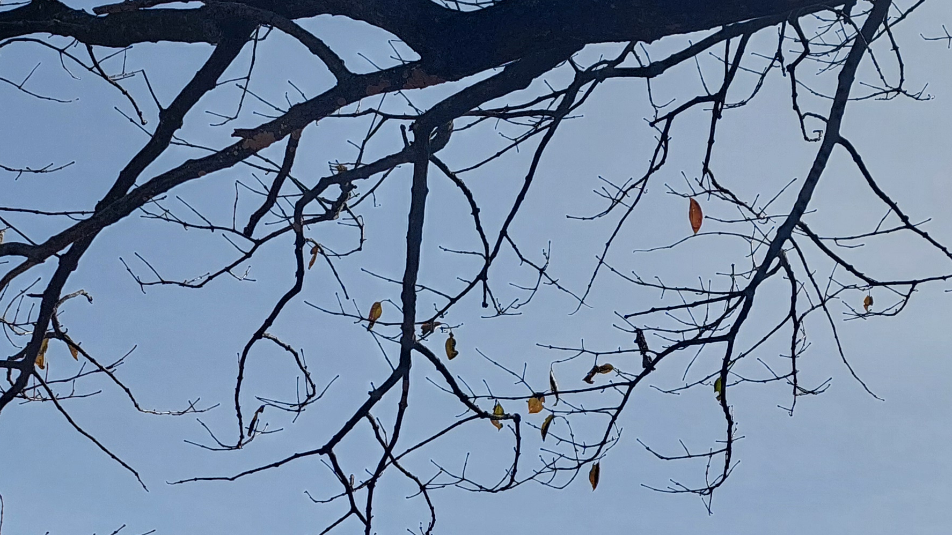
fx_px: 1792
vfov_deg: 16.5
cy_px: 584
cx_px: 430
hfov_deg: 29.7
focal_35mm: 71
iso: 40
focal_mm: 5.23
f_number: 1.8
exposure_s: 1/3616
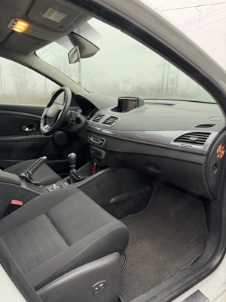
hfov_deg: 56.8
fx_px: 209
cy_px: 151
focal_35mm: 24
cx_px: 113
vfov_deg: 71.6
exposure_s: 1/97
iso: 200
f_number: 1.78
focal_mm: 6.76
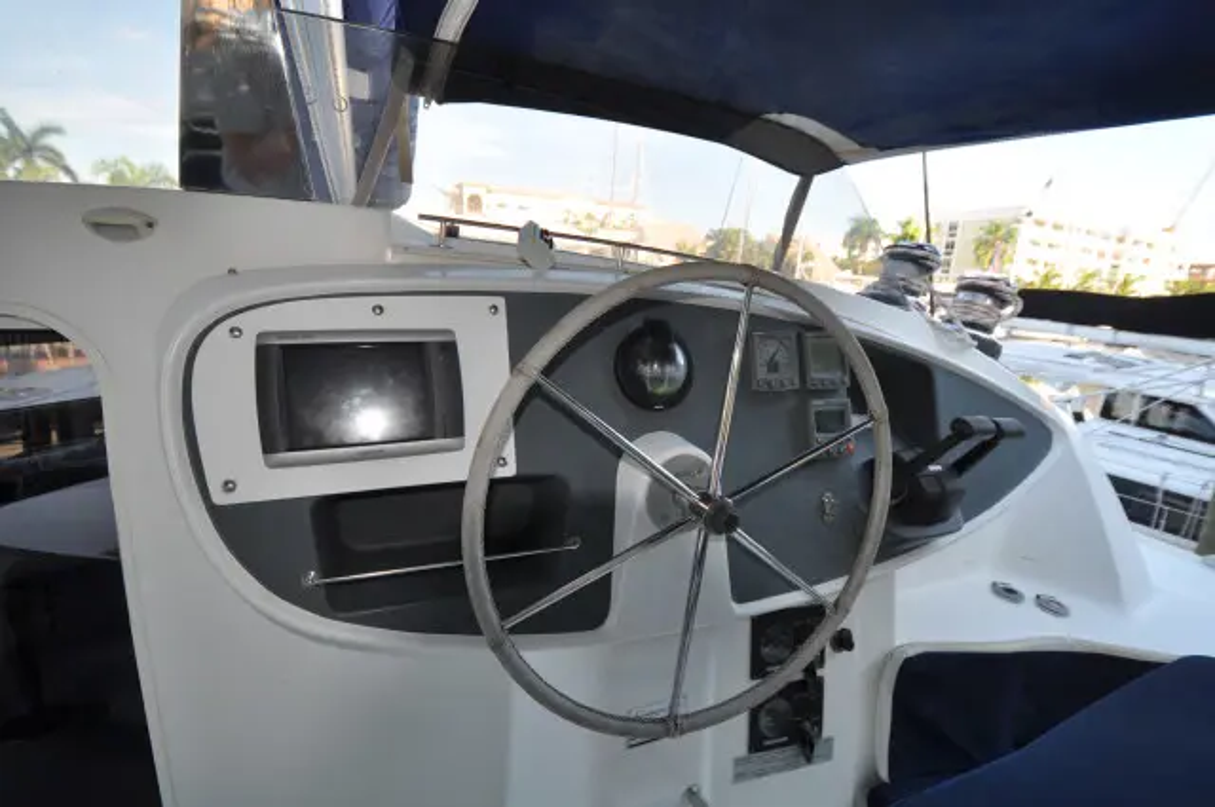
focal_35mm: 15
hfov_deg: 100.5
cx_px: 608
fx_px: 506
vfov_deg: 77.2
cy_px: 404
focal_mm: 10
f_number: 4.5
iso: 200
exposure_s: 1/200
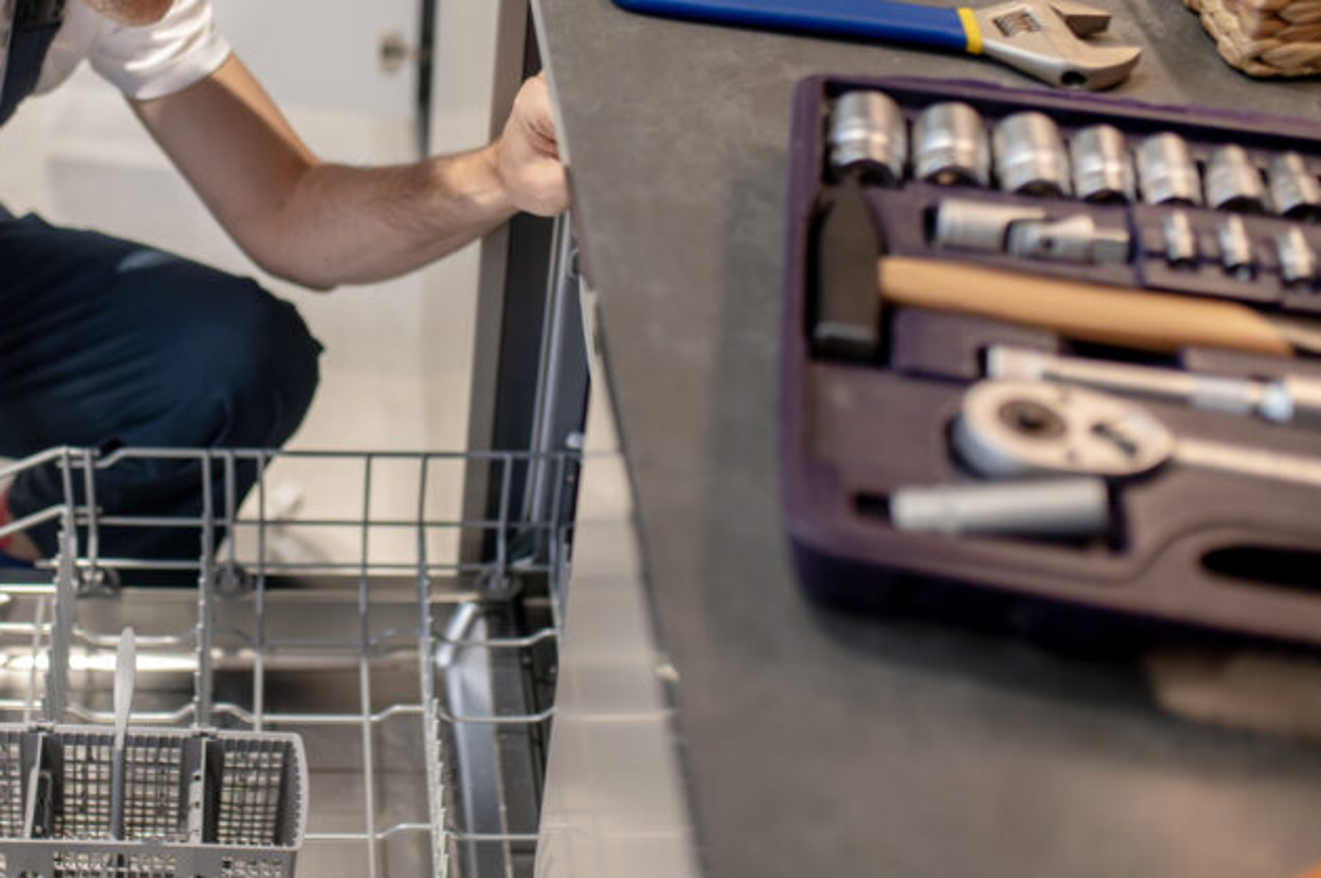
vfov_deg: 23.5
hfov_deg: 34.4
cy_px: 228
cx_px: 340
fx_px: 2089
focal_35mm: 57
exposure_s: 1/160
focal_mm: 35
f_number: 2.2
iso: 400
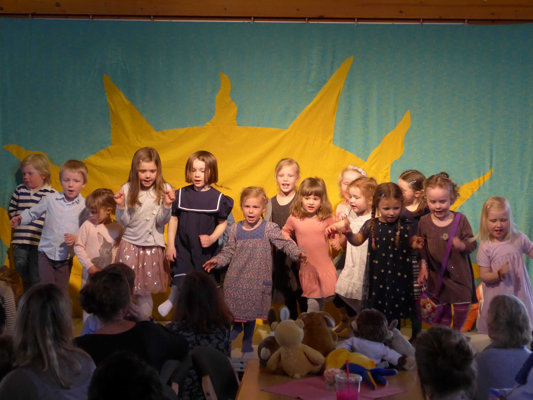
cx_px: 266
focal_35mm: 86
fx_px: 1324
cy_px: 200
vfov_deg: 17.2
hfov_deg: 22.8
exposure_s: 1/125
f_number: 4.5
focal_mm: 17
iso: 800
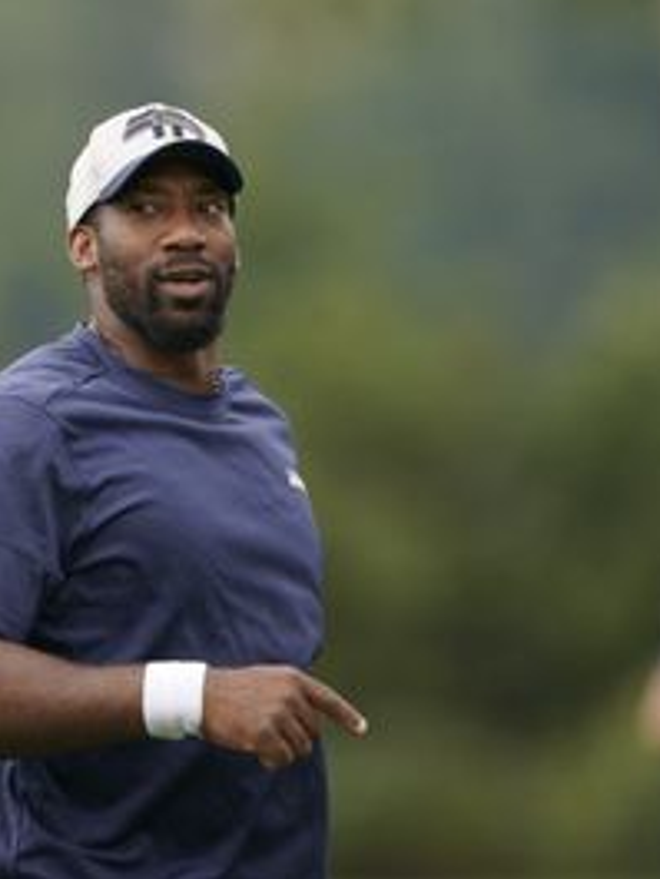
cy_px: 440
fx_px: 20677
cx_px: 126
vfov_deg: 2.4
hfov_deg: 1.8
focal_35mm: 814
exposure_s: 1/3200
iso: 800
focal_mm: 560
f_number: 4
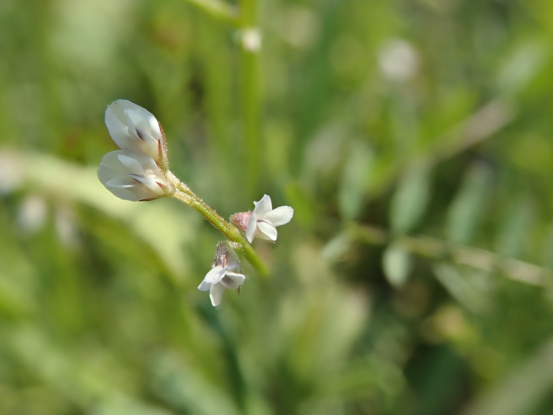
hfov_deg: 52.6
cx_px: 276
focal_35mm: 35
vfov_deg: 40.7
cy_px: 208
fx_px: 559
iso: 100
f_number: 3.5
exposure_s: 1/400
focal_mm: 6.42
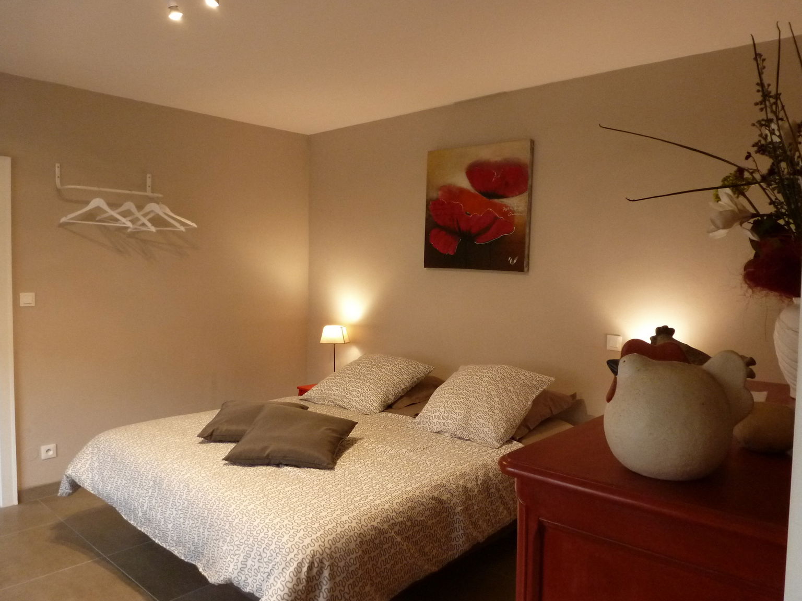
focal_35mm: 25
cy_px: 291
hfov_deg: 69.4
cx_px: 401
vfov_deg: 54.9
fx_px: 579
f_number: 3.3
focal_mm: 4.3
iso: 400
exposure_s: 1/20
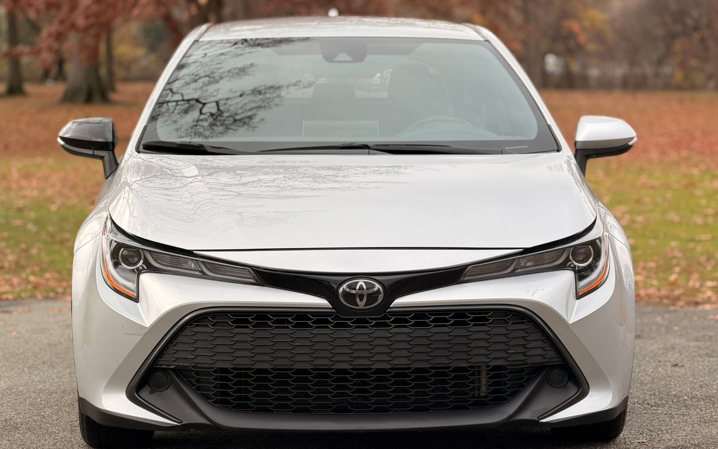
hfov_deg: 19.5
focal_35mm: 107
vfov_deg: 12.2
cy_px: 255
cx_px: 361
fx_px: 2094
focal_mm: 16.89
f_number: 2.8
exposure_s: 1/121
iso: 50
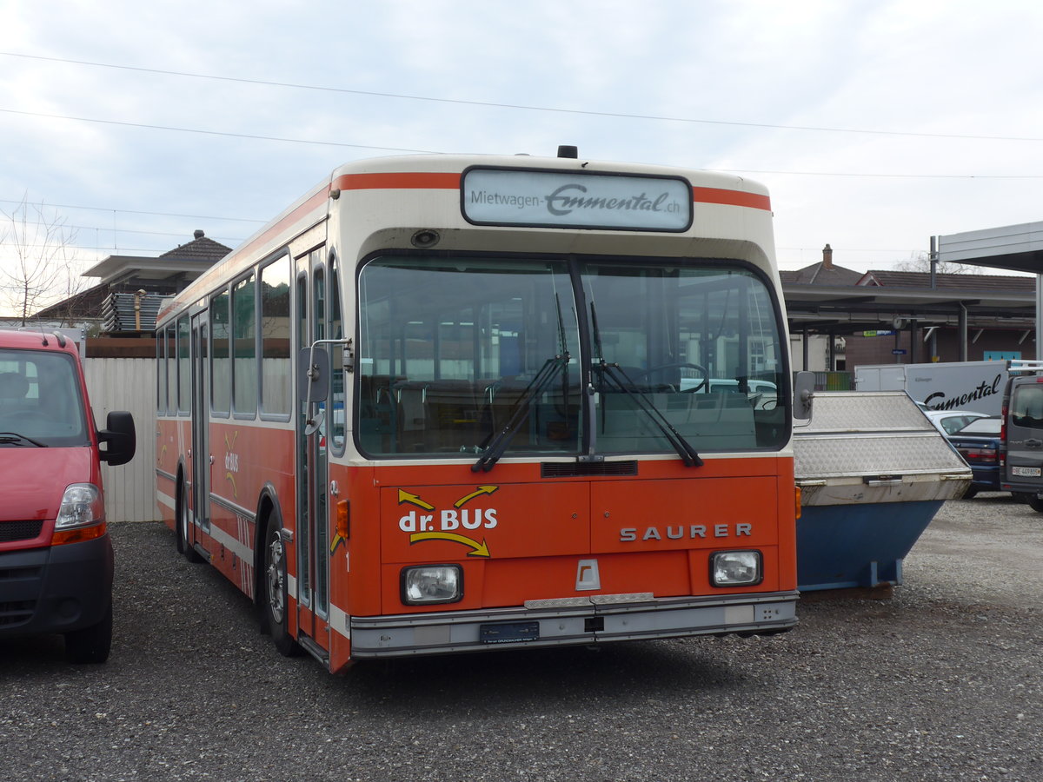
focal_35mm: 46
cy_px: 391
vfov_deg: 31.5
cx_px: 522
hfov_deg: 41.2
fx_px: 1386
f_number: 3
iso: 80
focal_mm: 9.5
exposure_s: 1/800
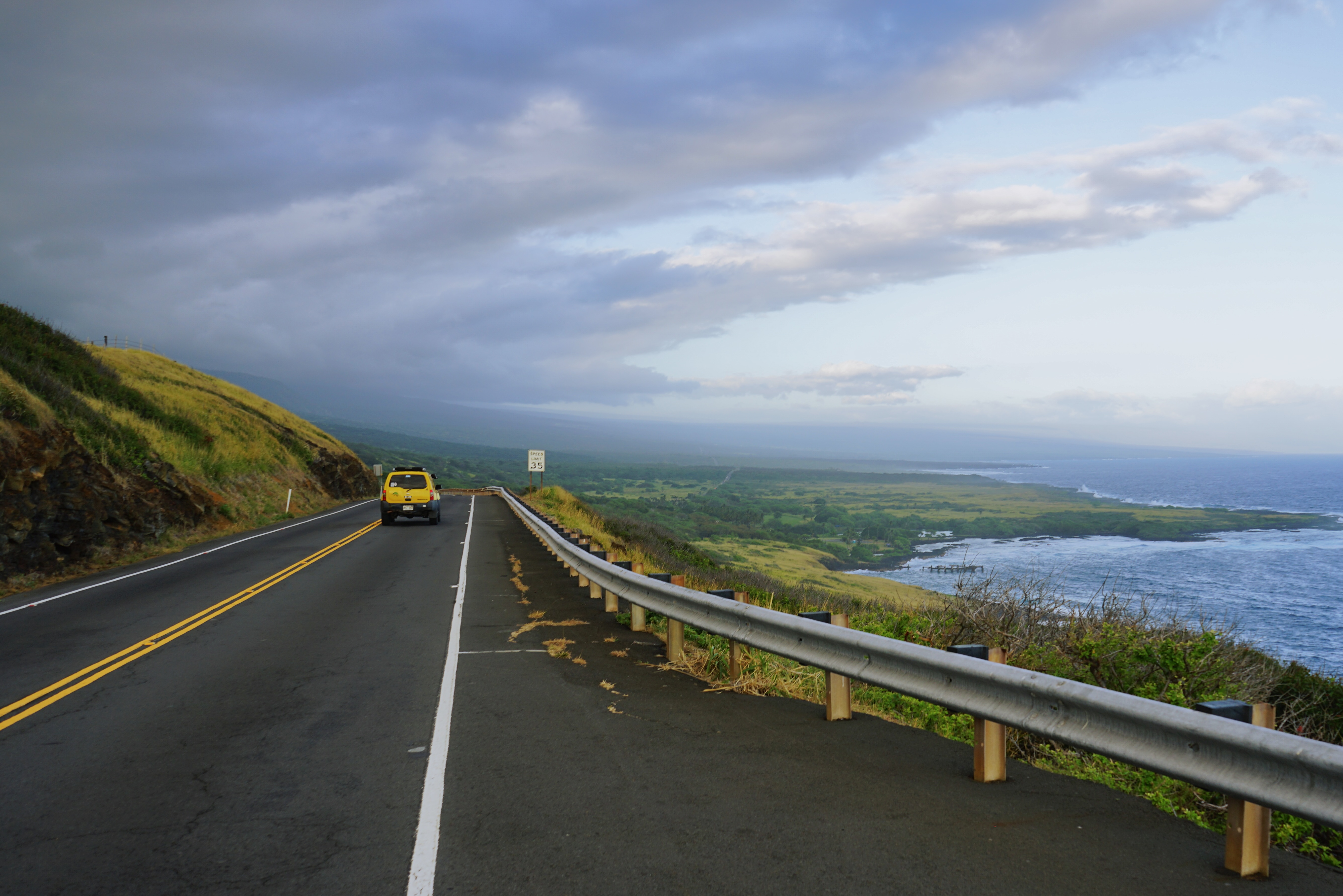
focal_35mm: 30
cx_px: 672
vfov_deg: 43.6
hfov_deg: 61.9
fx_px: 1119
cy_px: 448
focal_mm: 30
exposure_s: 1/80
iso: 100
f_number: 7.1
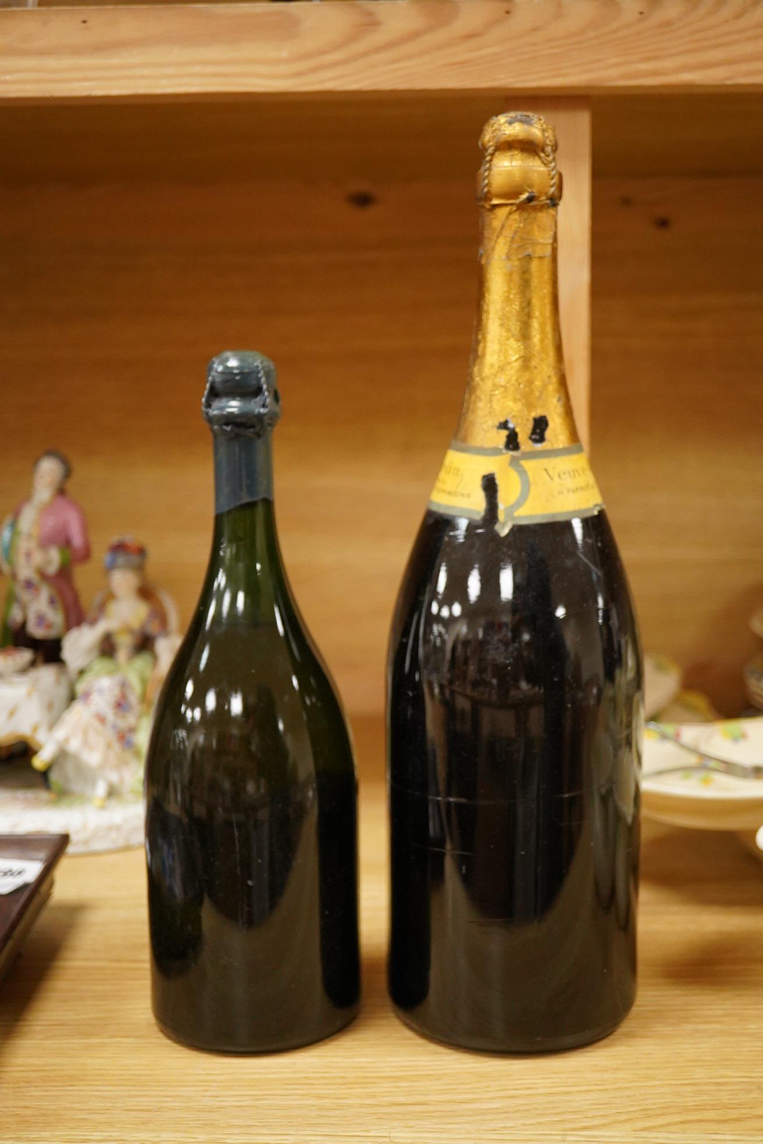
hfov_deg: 29.9
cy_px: 572
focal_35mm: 45
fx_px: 1431
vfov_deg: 43.6
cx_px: 382
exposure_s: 1/200
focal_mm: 30
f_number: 5
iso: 2500
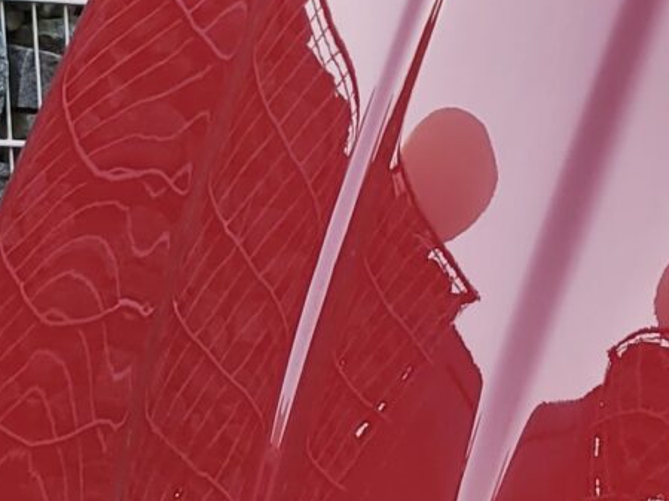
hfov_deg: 12.8
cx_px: 931
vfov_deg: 9.6
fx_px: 2859
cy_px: 838
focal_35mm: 148
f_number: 1.8
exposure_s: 1/100
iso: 64
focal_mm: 5.4
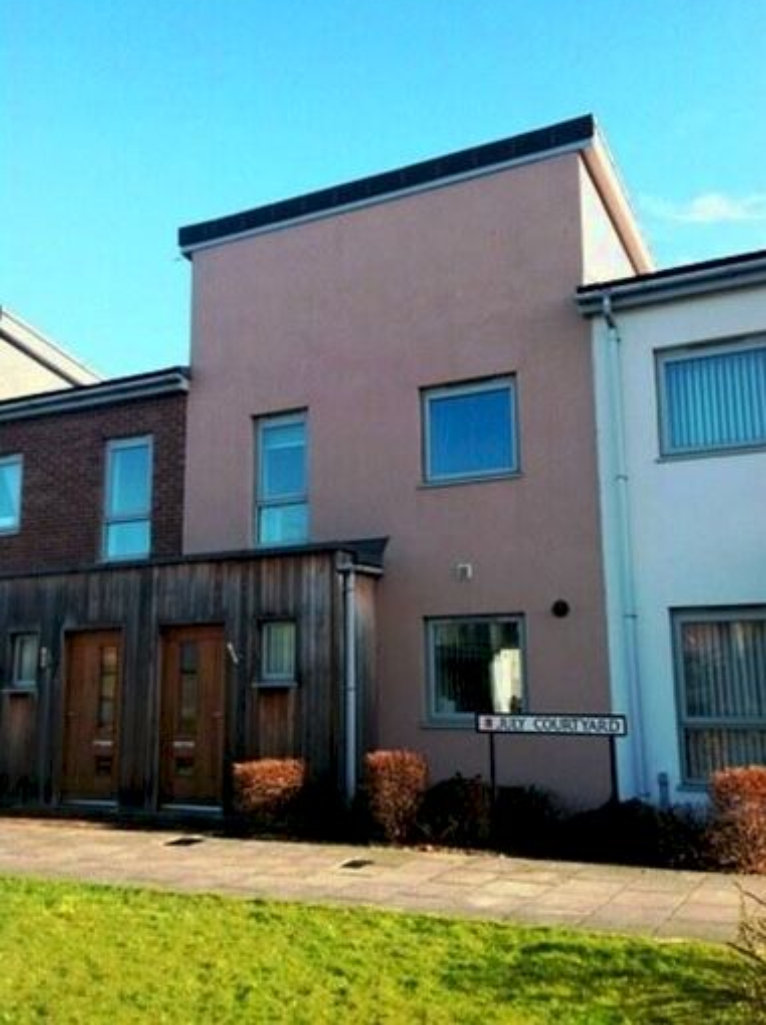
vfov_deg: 51.4
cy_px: 499
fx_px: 1065
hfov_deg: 39.6
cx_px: 392
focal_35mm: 36
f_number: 2.4
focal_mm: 4.28
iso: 50
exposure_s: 1/593
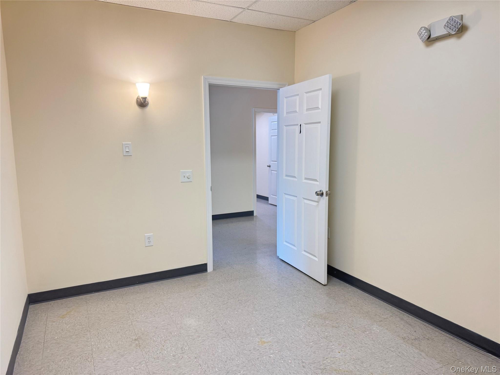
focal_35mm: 24
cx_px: 250
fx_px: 347
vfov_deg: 56.8
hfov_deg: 71.6
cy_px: 188
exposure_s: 1/60
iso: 125
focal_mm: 6.76
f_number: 1.78
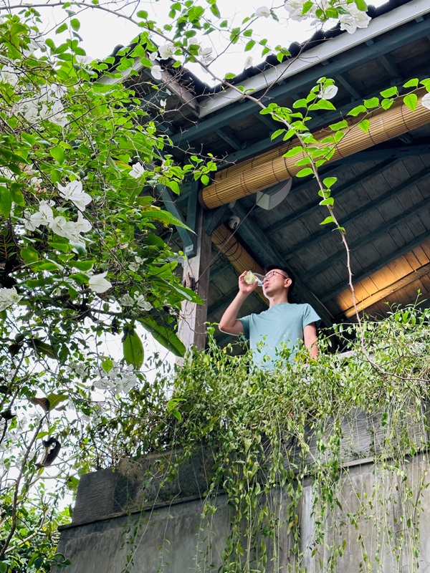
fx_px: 795
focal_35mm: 48
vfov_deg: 39.7
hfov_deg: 30.3
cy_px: 286
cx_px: 215
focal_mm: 6.86
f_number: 1.78
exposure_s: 1/161
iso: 80
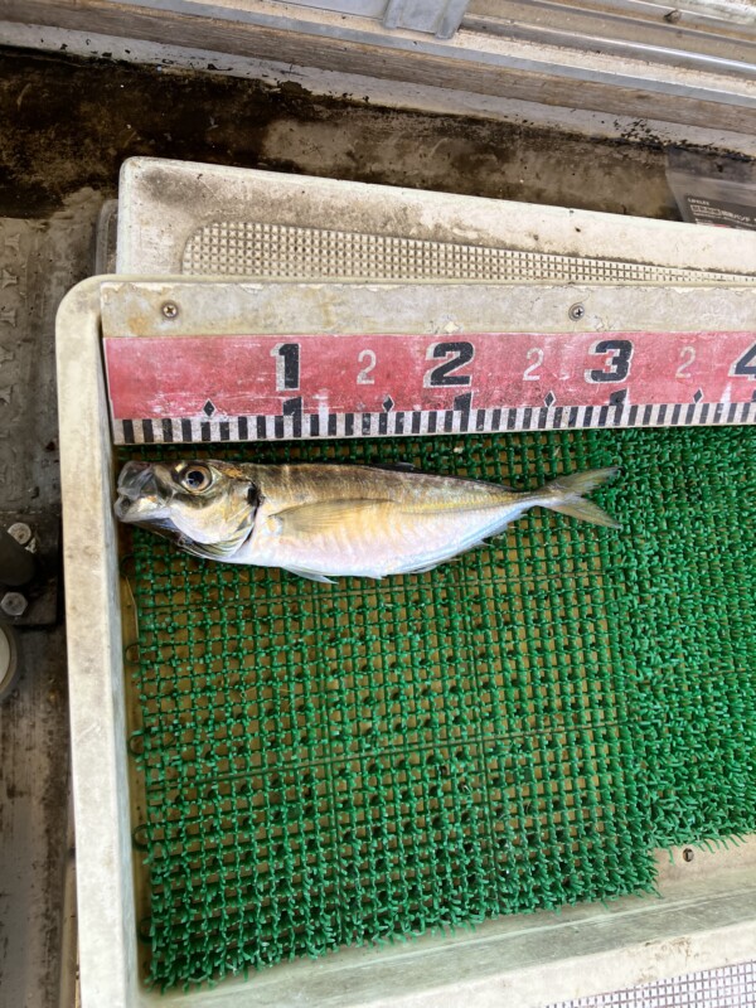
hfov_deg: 49.7
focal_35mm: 28
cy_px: 504
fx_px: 815
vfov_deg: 63.4
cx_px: 378
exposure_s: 1/123
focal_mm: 3.99
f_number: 1.8
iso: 25
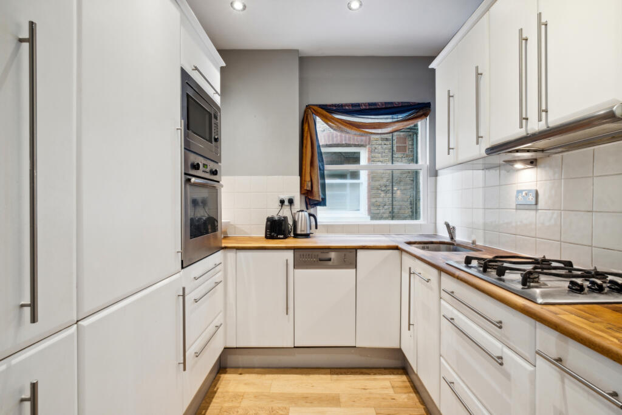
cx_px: 311
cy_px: 208
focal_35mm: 15
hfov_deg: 100.4
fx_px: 259
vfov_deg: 77.3
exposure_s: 1/6
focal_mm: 10
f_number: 8
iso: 640
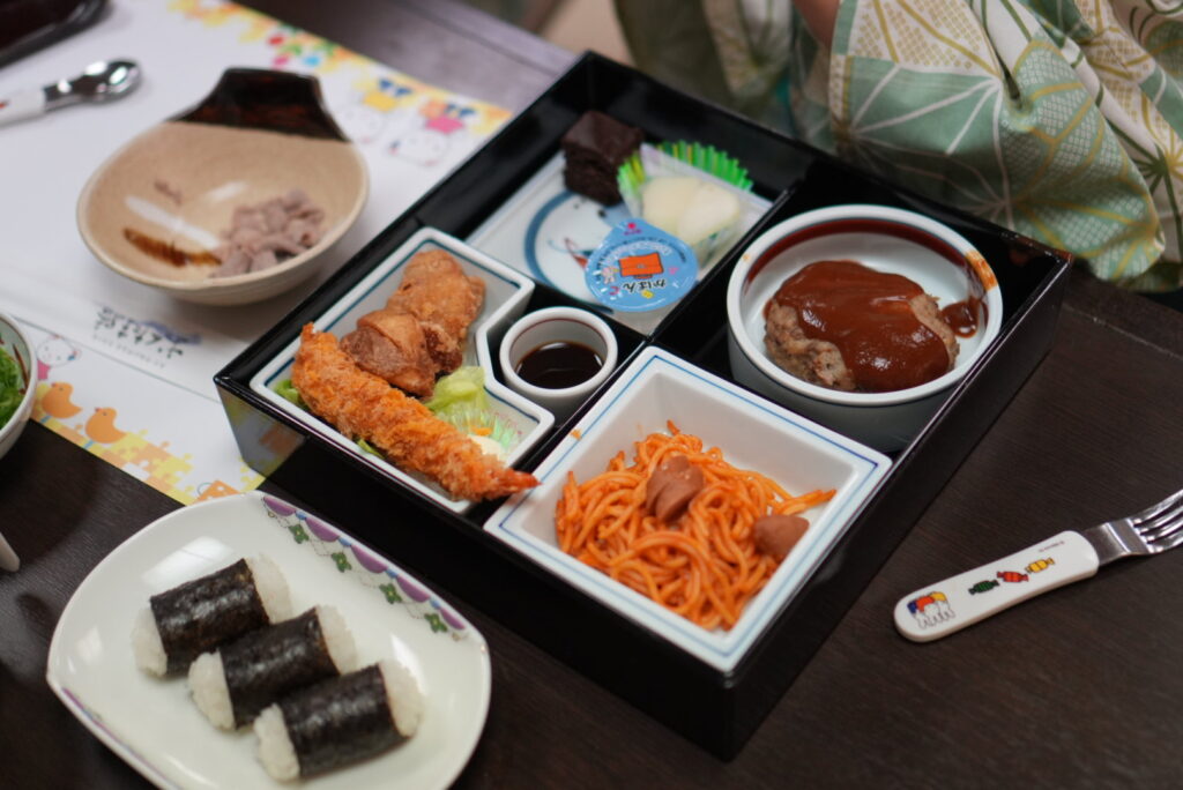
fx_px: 1726
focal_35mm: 52
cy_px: 395
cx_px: 592
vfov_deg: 25.8
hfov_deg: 37.8
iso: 1000
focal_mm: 35
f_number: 1.8
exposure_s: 1/400
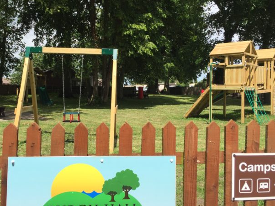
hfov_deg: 50.1
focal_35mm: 37
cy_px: 87
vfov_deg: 38.5
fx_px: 294
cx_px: 124
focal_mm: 4.15
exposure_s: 1/1980
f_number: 2.2
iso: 32
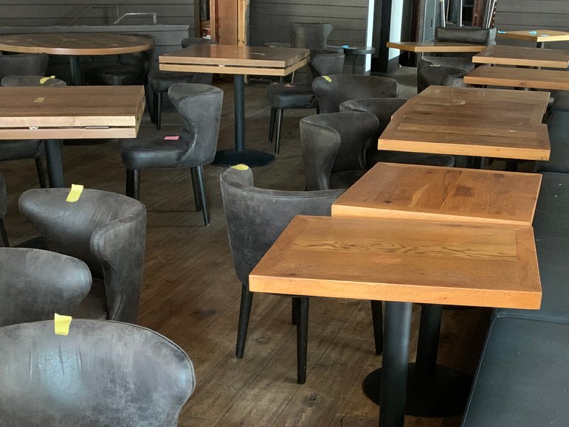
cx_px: 299
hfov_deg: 37.5
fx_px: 839
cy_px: 407
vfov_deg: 27.3
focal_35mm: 51
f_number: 1.8
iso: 800
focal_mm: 4.25
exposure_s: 1/29
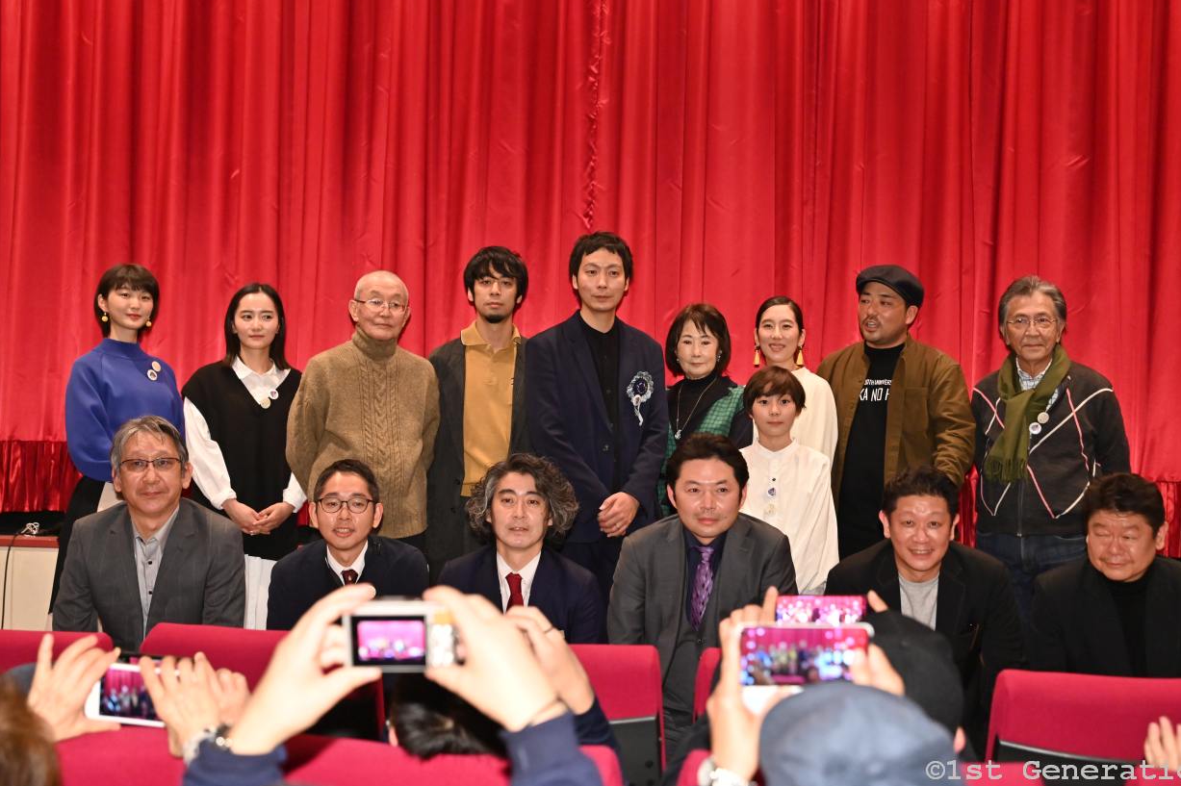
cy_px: 379
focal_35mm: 48
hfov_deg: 41.1
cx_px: 599
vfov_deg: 28.0
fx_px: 1574
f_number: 4
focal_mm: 46
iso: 4000
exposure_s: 1/125
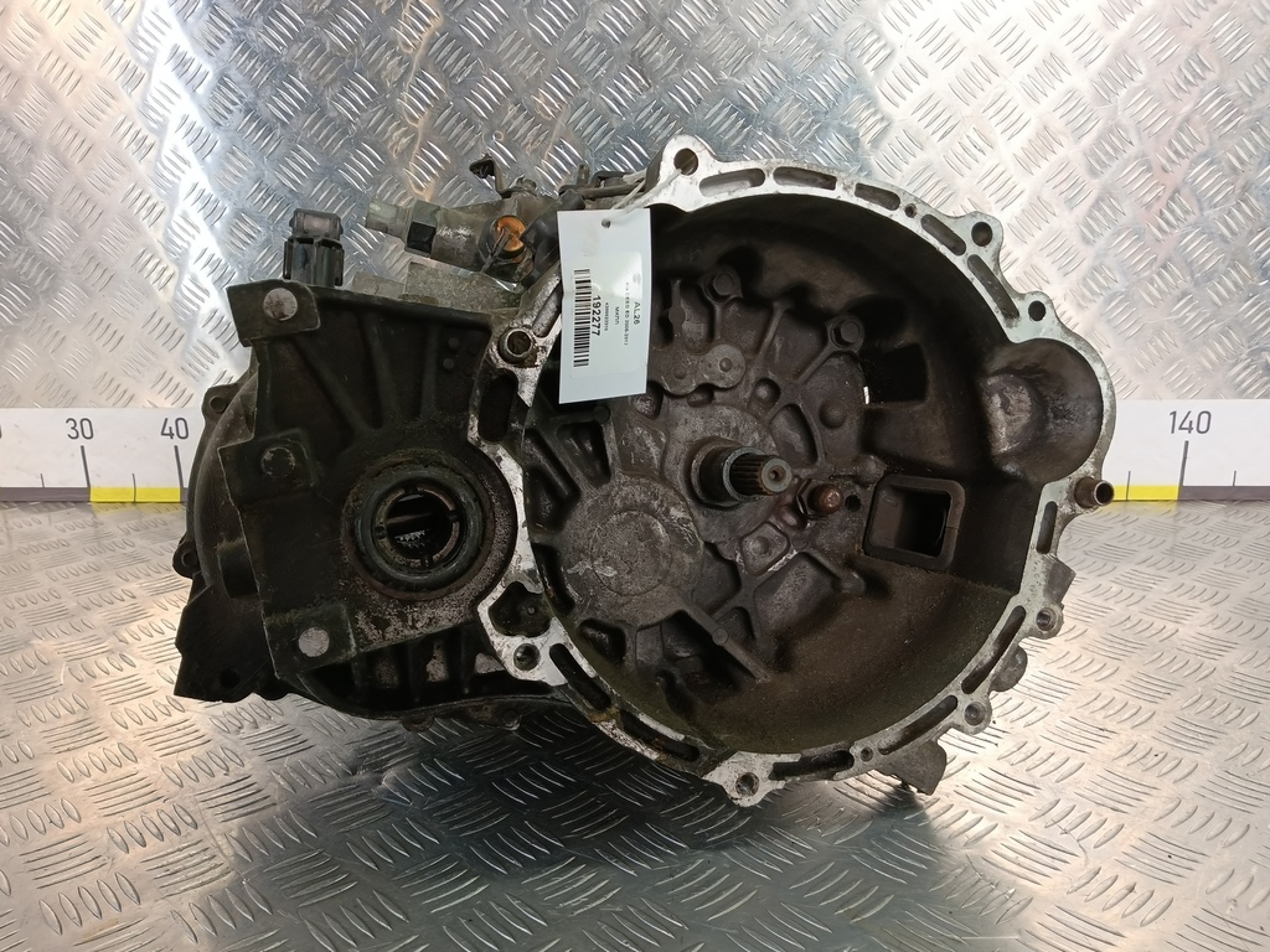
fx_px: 844
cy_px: 476
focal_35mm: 23
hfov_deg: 73.9
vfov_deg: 58.9
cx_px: 635
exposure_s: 1/50
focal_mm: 4.11
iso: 84
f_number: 1.6
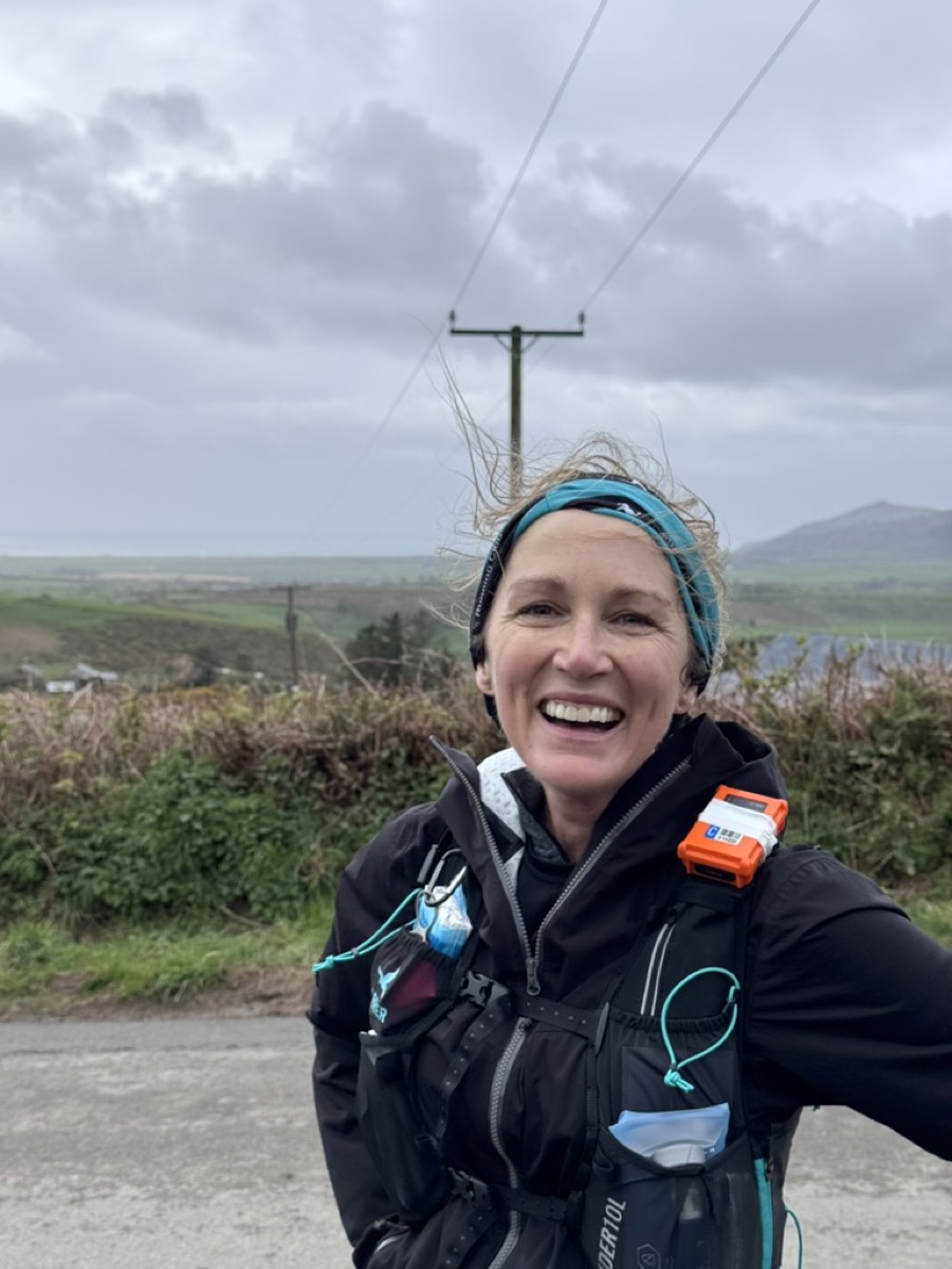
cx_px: 476
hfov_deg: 30.3
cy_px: 634
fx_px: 1760
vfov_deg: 39.7
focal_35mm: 48
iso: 64
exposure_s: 1/4310
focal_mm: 6.76
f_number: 1.78
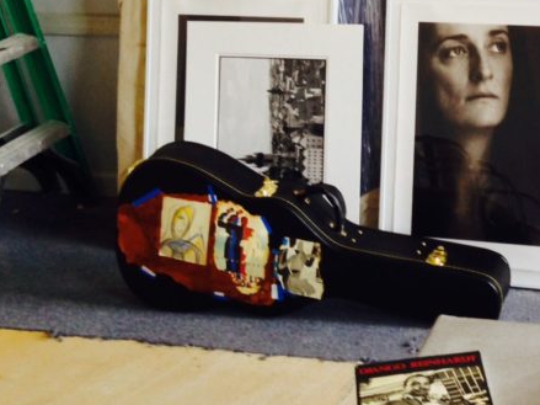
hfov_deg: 24.5
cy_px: -18
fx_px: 1201
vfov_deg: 18.5
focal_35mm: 77
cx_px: 508
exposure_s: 1/20
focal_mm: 4.12
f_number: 2.4
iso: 64
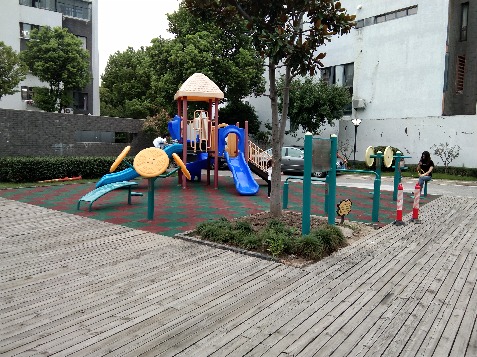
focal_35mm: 31
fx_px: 427
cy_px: 178
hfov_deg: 58.4
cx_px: 238
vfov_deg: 45.4
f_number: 2.2
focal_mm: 3.69
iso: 250
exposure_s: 1/50
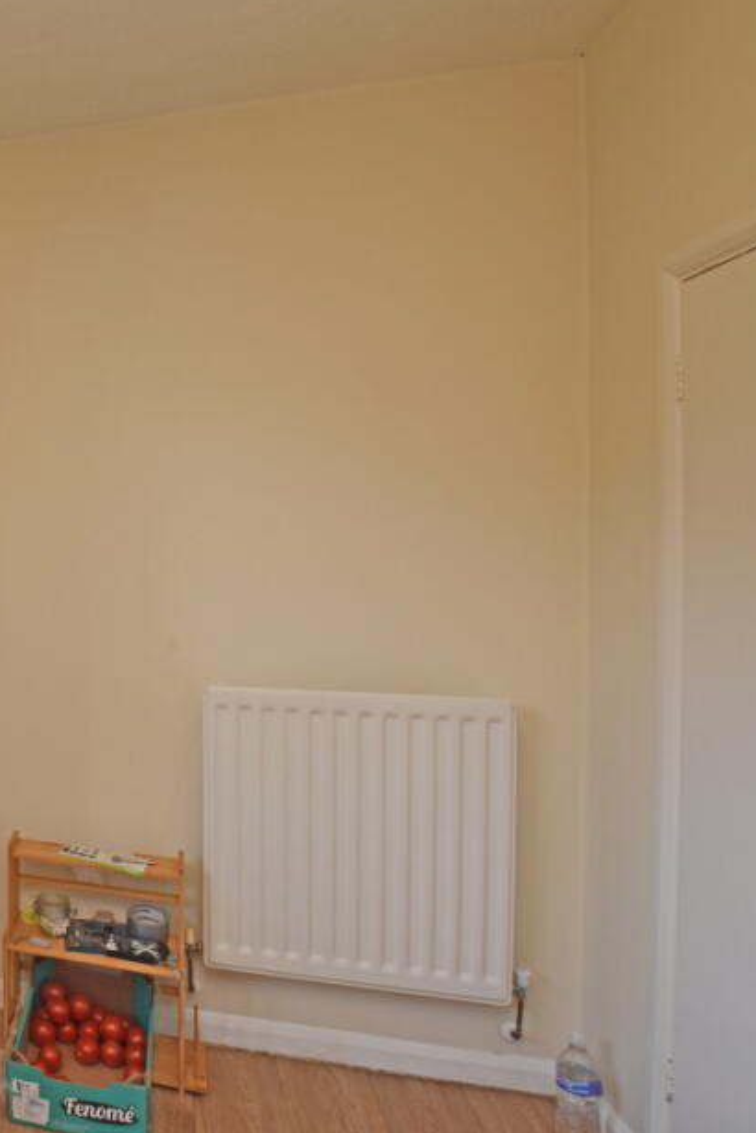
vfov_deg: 71.4
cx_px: -136
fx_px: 787
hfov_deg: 38.8
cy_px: 525
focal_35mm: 25
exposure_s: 1/200
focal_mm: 10
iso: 400
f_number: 5
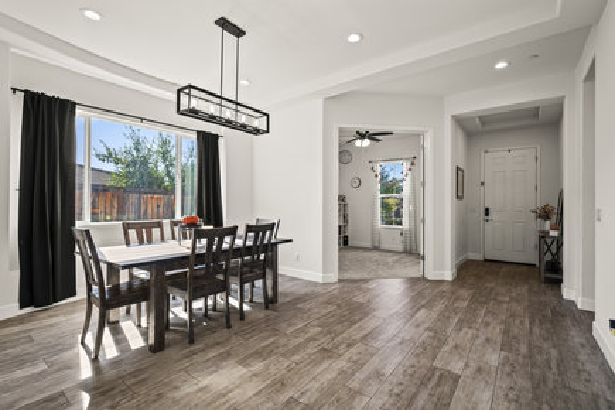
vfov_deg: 73.7
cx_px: 308
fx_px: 273
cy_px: 205
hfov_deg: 96.7
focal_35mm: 16
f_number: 8
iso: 200
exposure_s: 1/6
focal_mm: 16
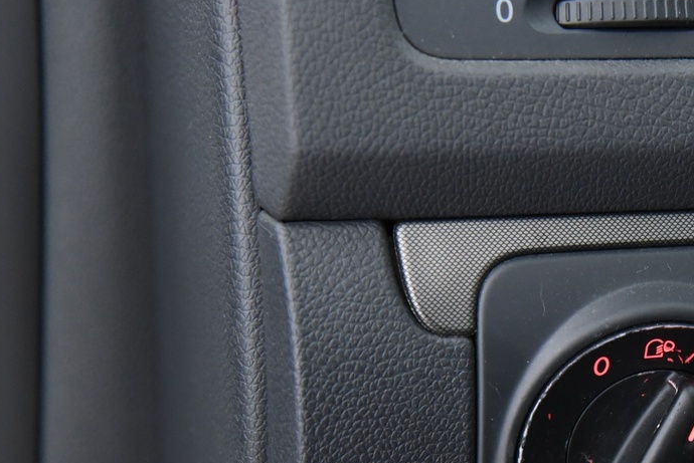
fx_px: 2623
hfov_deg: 14.9
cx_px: 671
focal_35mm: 136
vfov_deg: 10.1
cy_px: 394
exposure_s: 1/20
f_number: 4
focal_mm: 58
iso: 4000
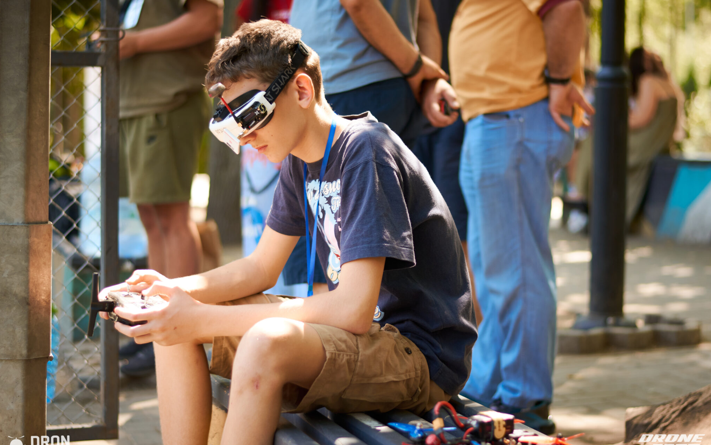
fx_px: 1492
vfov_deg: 16.9
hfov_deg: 26.8
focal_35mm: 77
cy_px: 230
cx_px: 357
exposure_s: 1/640
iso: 320
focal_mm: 50
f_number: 1.8
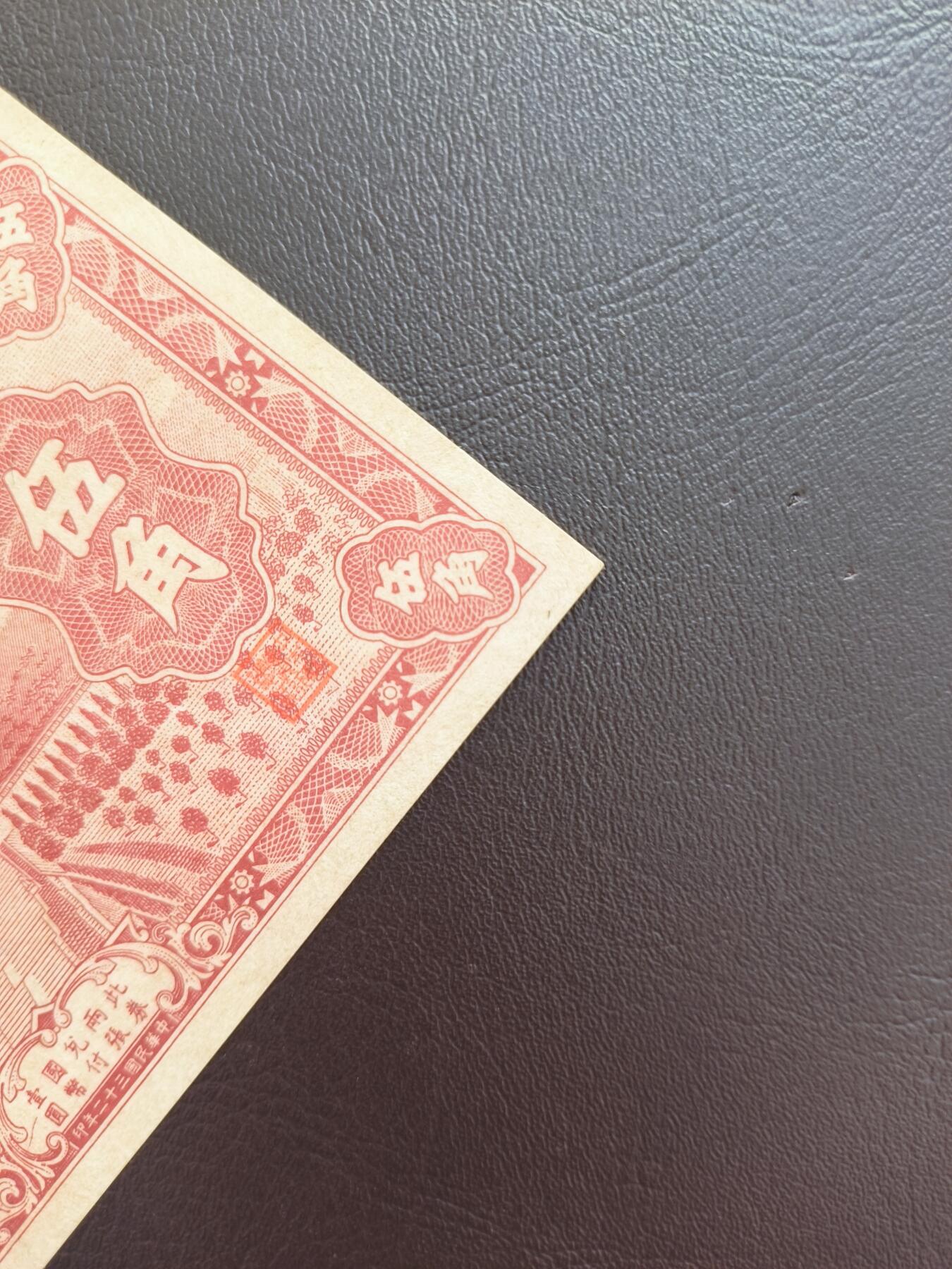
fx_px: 917
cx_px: 476
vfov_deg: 69.4
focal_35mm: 25
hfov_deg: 54.9
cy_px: 634
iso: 330
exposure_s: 1/50
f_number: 1.79
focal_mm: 4.71
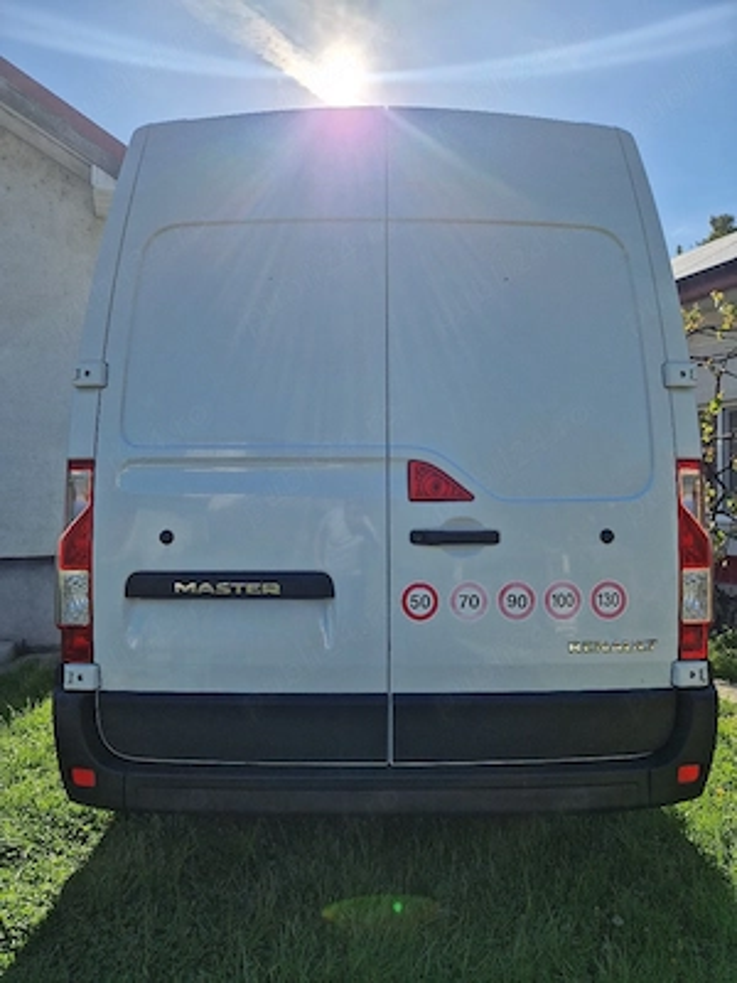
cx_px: 368
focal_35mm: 23
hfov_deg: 58.9
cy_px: 492
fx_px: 653
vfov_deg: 73.9
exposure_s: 1/2500
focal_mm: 5.4
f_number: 1.8
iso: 50
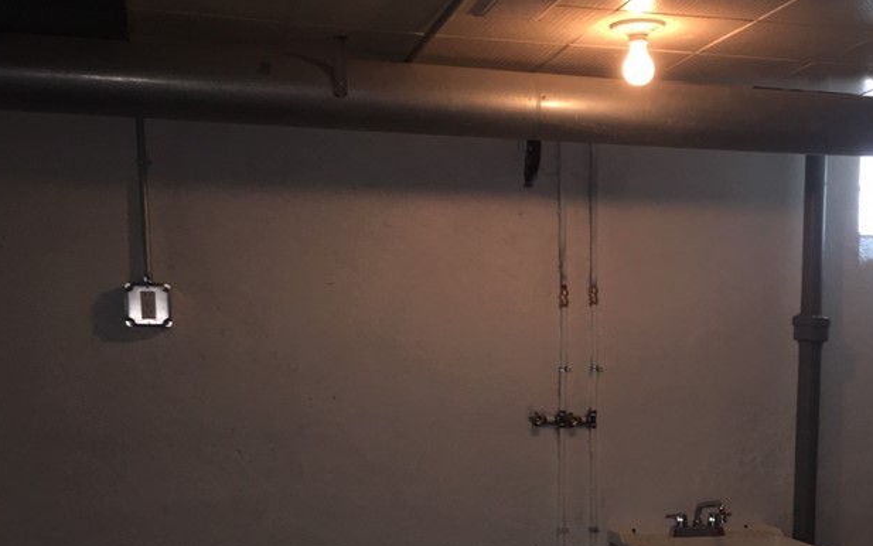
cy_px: 496
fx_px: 1214
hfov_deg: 39.2
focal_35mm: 51
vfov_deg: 24.6
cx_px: 573
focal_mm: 4.15
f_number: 2.2
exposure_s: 1/30
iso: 40
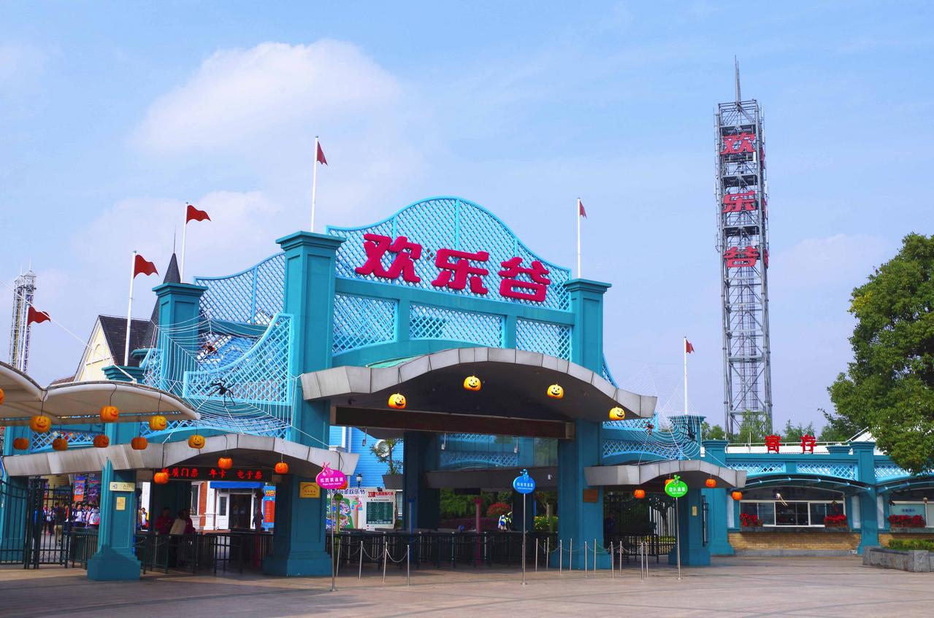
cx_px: 467
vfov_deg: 31.8
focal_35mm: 42
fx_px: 1087
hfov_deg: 46.5
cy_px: 309
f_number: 11
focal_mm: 28.13
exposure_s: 1/160
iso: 100
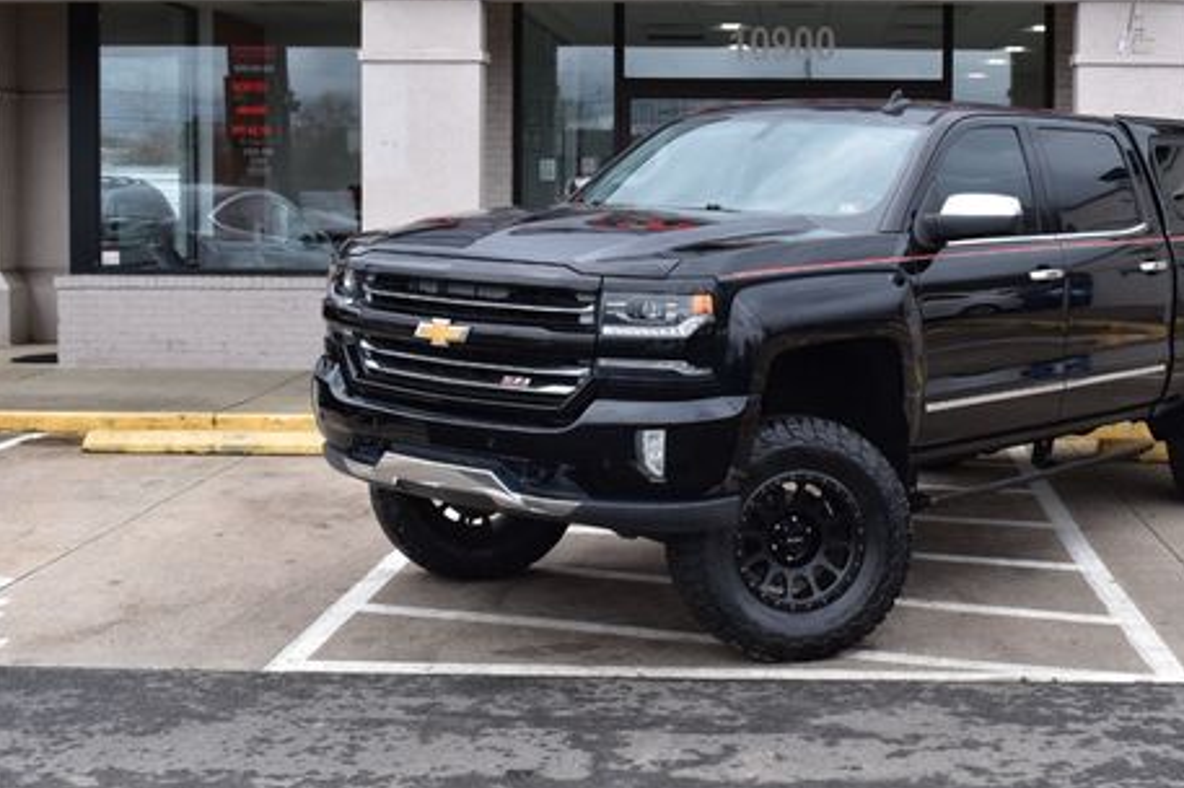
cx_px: 782
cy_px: 285
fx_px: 1863
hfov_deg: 34.9
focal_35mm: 57
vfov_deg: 23.8
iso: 400
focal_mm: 27
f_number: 10
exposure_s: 1/250
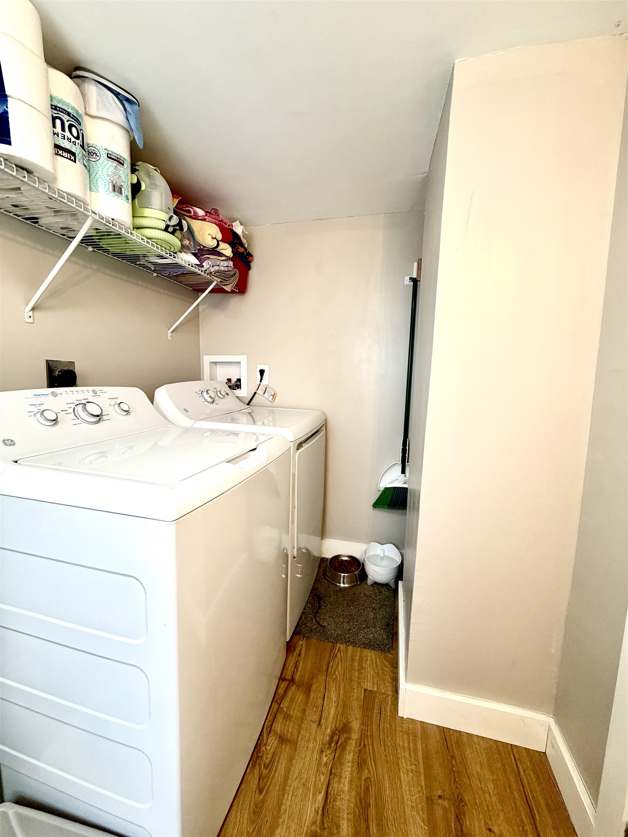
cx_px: 314
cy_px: 418
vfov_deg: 102.1
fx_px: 339
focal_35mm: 14
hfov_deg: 85.7
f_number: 2.2
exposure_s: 1/60
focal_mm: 2.22
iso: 160
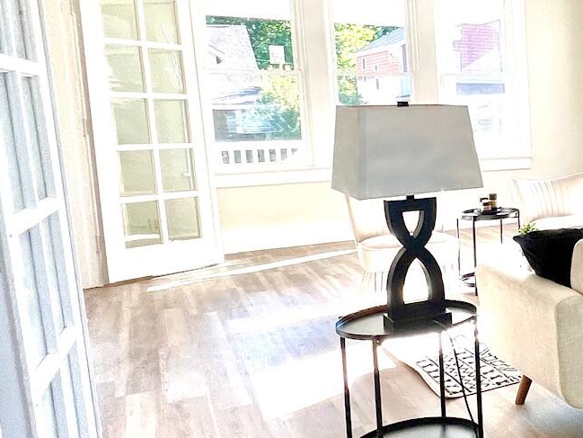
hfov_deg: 32.6
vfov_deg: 35.1
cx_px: 779
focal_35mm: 41
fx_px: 691
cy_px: 187
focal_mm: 1.57
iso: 40
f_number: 1.8
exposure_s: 1/99
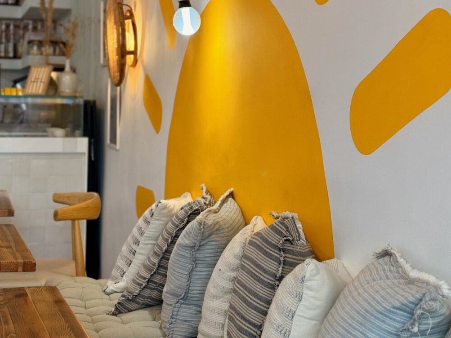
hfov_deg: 38.9
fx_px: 638
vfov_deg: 29.7
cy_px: 172
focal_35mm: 49
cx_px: 224
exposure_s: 1/100
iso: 64
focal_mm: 6.76
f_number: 1.78
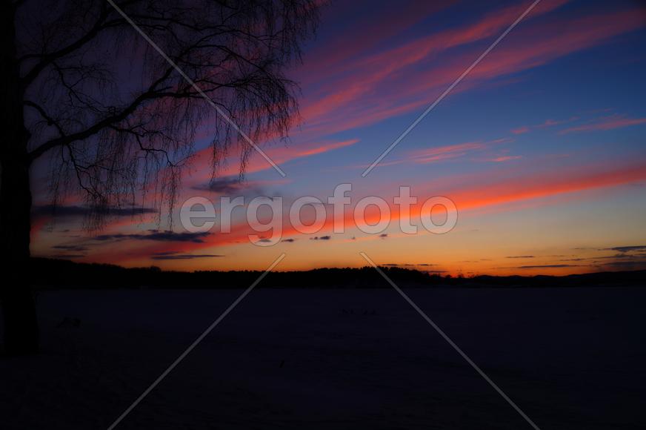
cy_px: 215
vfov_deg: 39.9
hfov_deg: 57.3
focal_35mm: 33
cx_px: 323
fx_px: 592
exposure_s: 1/80
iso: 100
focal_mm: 22
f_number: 5.6
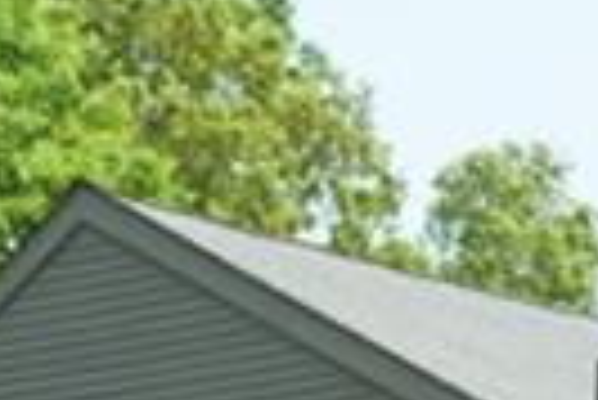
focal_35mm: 269
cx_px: -454
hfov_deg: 7.4
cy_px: 1155
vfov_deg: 4.9
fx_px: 4473
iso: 100
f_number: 7.1
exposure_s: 1/160
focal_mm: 35
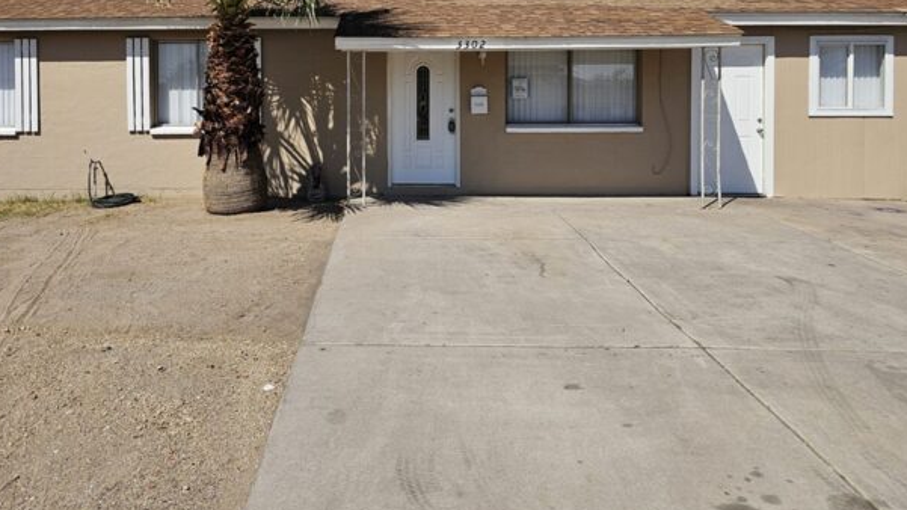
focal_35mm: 32
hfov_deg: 60.6
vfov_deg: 35.8
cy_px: 121
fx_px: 770
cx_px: 370
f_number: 1.7
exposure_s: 1/1529
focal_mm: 6.3
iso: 10
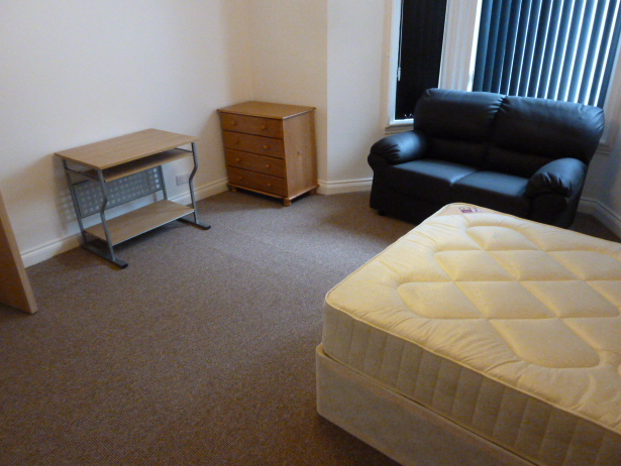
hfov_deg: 67.3
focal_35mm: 26
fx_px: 467
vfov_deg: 53.1
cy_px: 240
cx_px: 310
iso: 800
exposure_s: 1/15
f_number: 3.3
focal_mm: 4.1
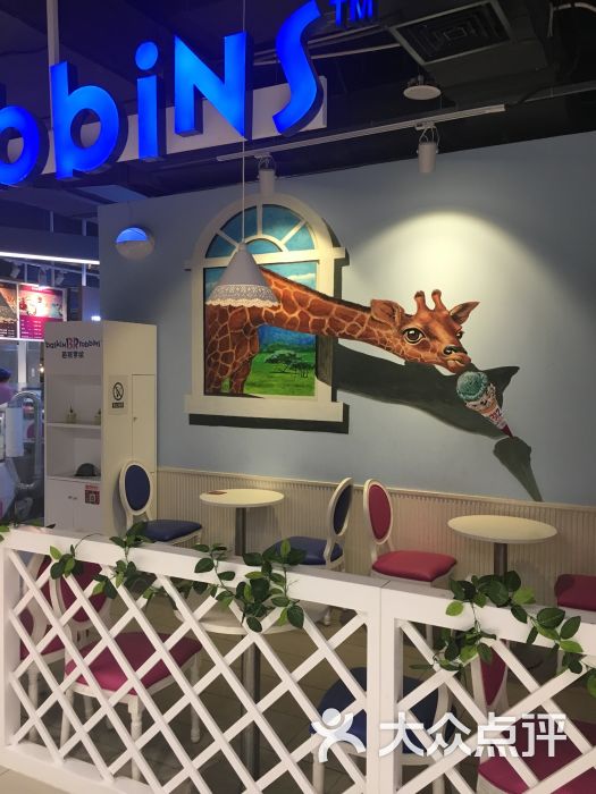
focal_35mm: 29
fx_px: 666
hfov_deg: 48.2
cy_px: 397
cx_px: 298
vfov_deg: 61.7
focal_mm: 4.15
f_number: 2.2
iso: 64
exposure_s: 1/33
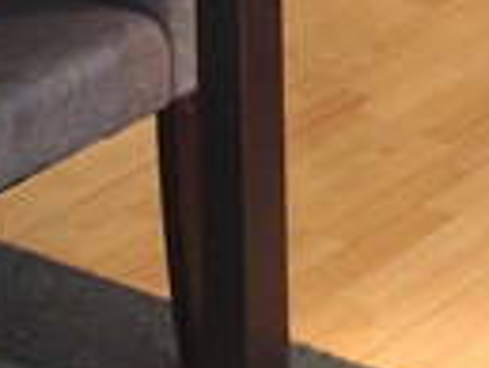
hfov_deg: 9.4
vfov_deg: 6.8
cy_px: -675
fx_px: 2856
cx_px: 838
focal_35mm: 202
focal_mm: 4.12
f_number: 2.4
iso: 64
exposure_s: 1/20
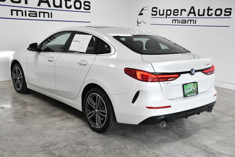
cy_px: 78
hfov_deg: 48.5
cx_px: 118
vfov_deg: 33.4
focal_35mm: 40
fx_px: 261
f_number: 9
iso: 2500
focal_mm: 27
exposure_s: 1/320
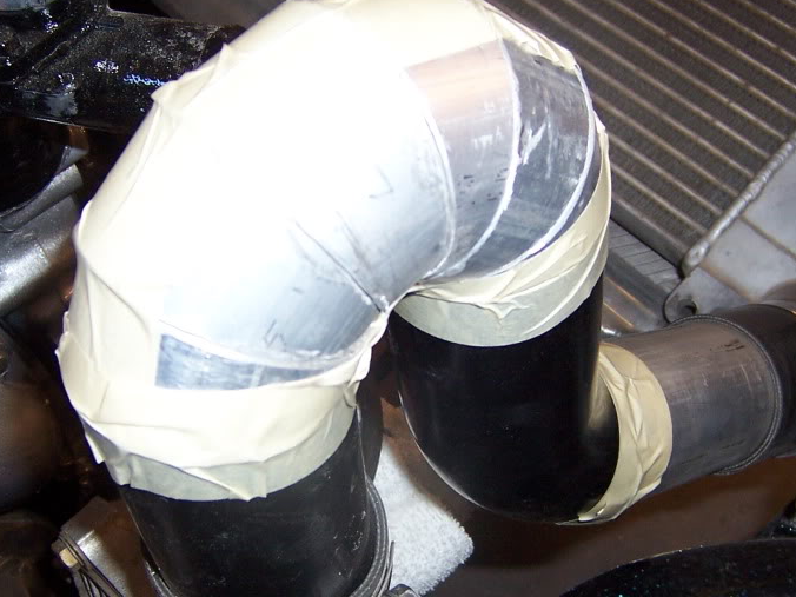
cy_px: 324
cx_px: 371
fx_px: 1150
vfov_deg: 29.1
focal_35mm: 50
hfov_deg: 38.2
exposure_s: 1/60
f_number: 2.8
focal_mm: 5.5
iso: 140
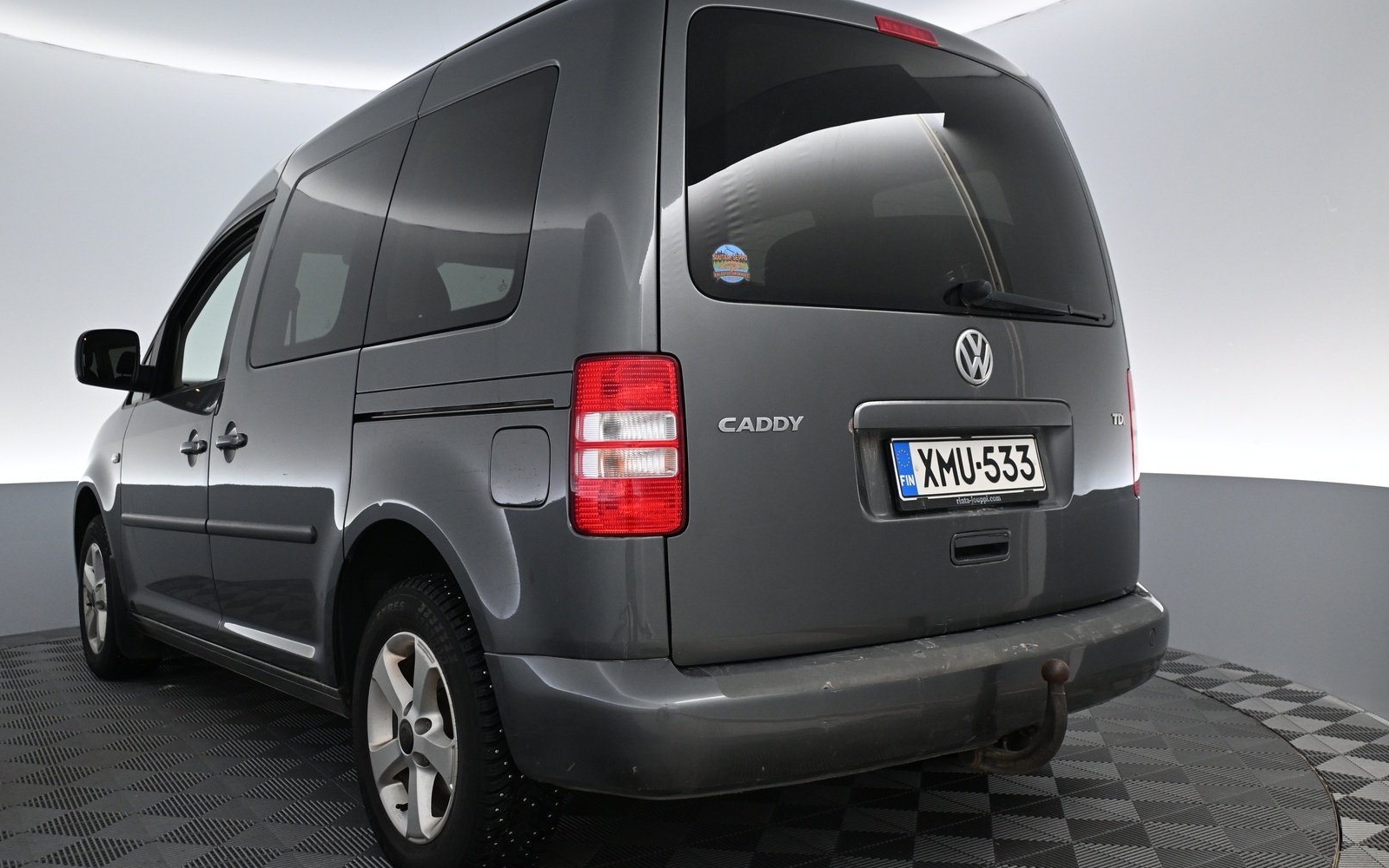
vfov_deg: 38.9
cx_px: 694
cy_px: 424
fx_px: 1231
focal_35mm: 33
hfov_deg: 58.9
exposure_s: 1/125
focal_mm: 21
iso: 1100
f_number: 4
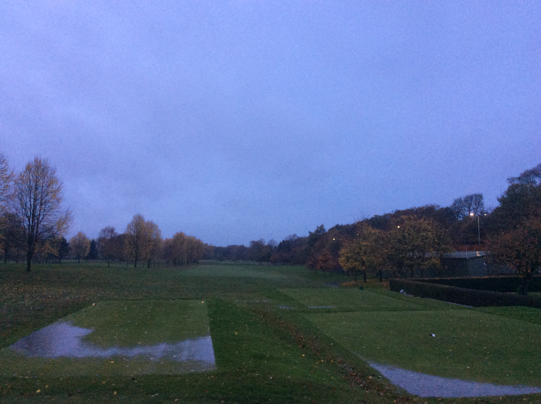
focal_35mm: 32
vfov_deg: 44.1
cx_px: 270
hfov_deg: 56.9
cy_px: 202
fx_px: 499
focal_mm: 3.3
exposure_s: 1/25
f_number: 2.4
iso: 125
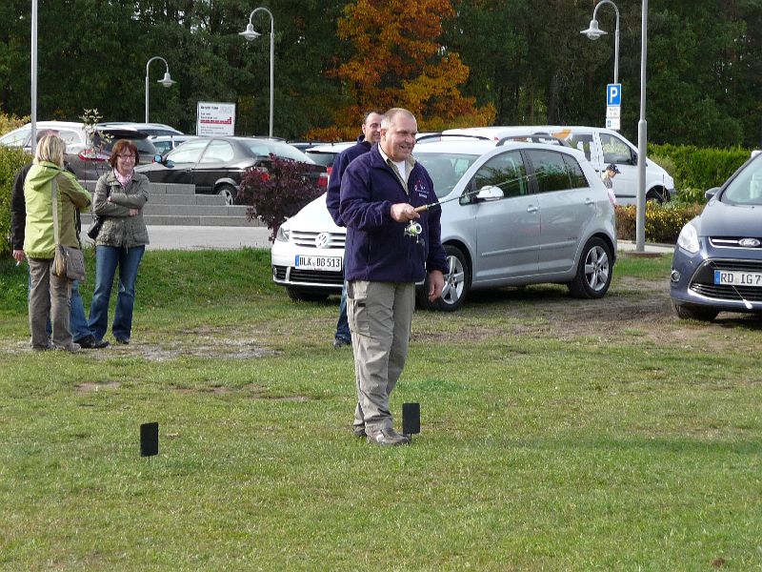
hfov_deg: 17.6
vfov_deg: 13.2
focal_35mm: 112
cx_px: 381
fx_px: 2465
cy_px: 286
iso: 100
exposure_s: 1/160
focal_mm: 19.1
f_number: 4.7
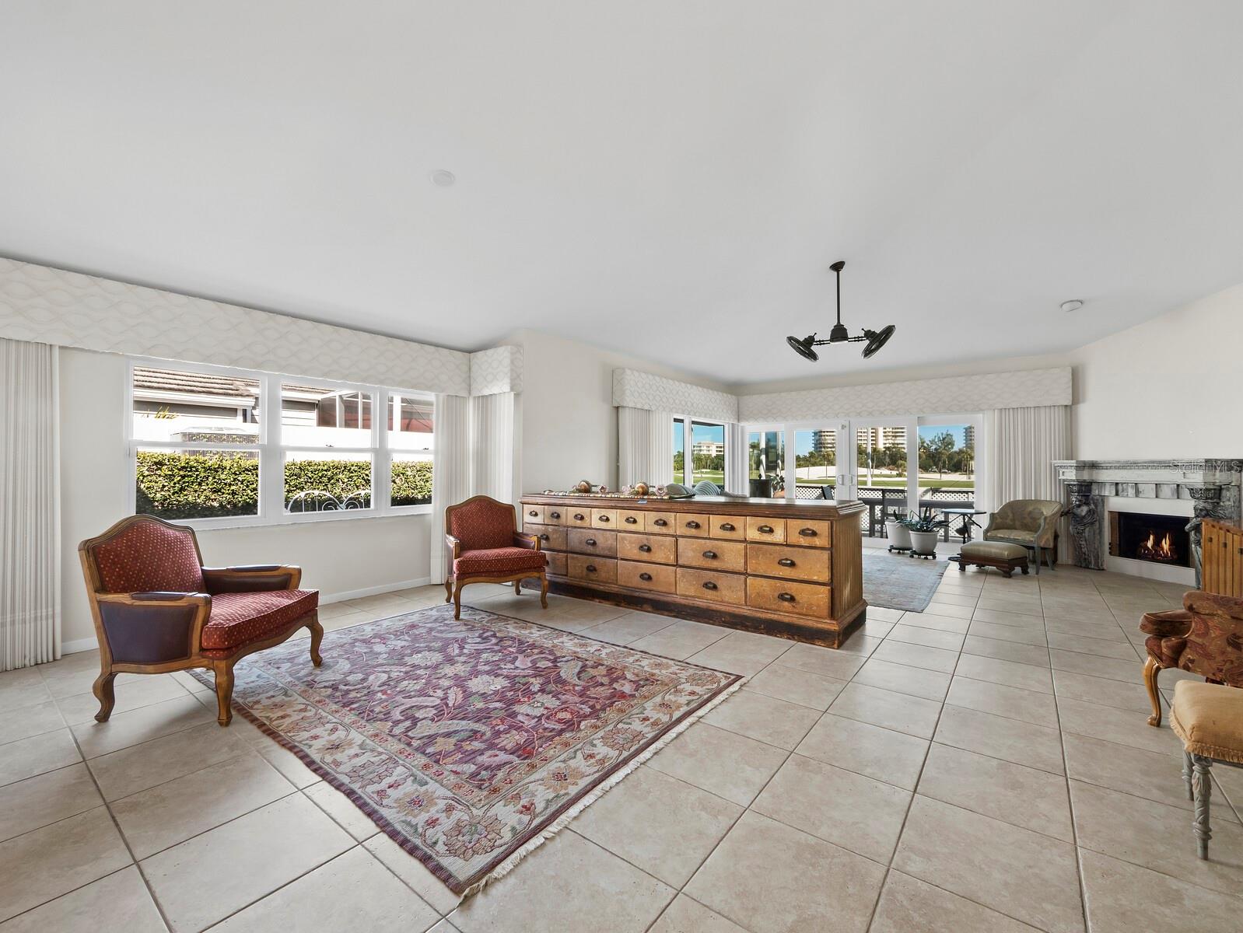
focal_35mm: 14
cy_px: 466
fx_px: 503
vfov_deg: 85.7
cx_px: 622
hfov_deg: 102.0
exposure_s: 1/2.5
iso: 320
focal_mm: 7
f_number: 11
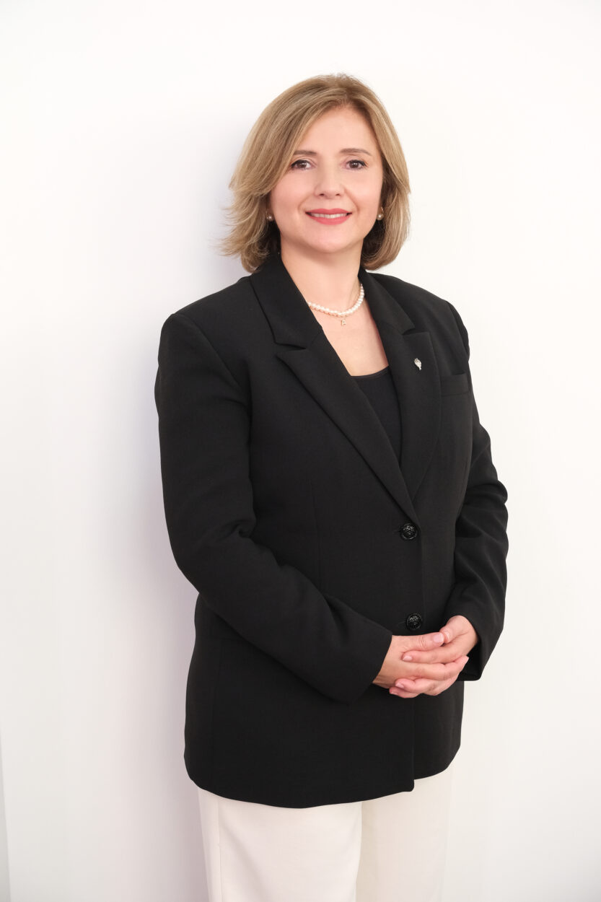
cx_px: 300
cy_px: 451
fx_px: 1703
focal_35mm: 68
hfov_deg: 20.0
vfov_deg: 29.7
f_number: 4
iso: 2500
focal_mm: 45.5
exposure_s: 1/250
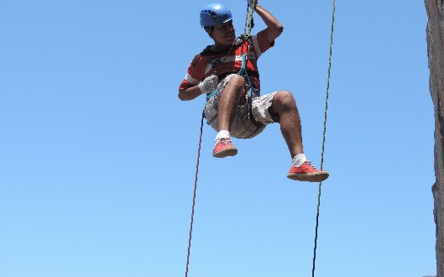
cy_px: 68
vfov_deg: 20.4
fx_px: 762
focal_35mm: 63
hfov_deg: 32.3
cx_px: 290
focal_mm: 7.6
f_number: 3.4
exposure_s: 1/1000
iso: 100
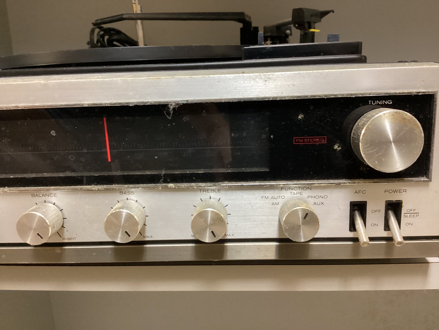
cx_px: 220
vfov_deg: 45.4
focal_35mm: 31
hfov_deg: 58.3
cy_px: 165
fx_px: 393
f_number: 2.4
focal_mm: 3.3
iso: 400
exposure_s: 1/30
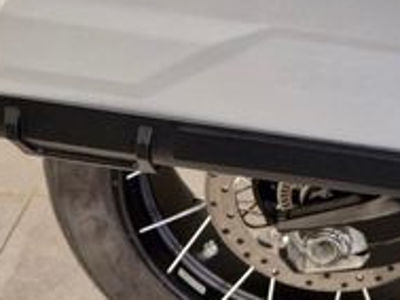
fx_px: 902
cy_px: -127
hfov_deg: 24.0
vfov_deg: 17.3
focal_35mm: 78
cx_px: 394
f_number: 1.8
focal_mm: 5.4
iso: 500
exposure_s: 1/50
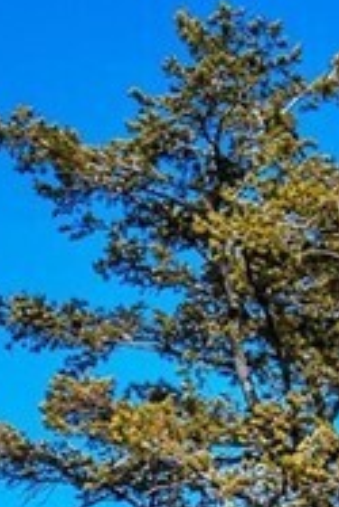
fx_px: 7613
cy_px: 1815
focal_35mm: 540
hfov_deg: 2.5
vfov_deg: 3.7
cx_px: 785
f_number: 8
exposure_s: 1/250
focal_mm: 70
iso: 125
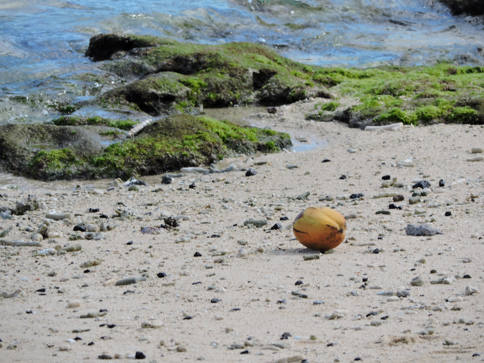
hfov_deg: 2.8
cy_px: 182
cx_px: 242
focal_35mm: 700
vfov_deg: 2.1
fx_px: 9787
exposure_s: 1/400
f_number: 5
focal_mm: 124.9
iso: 110
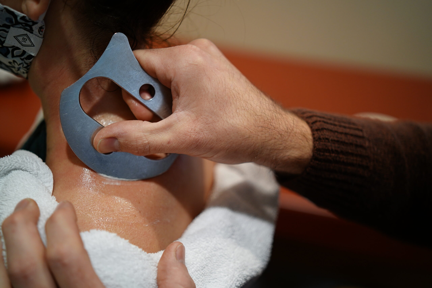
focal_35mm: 45
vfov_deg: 29.9
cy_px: 144
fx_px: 540
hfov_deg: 43.6
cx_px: 216
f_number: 1.8
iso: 800
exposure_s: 1/100
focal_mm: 45
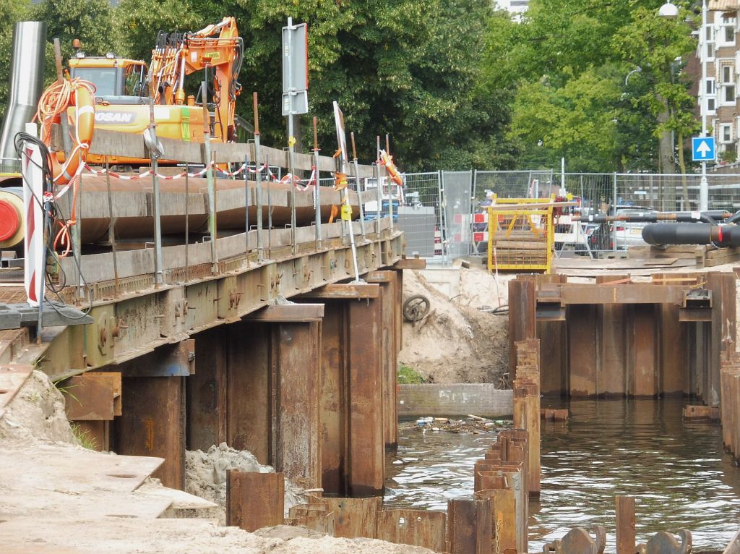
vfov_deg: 8.4
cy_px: 277
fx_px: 3759
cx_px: 370
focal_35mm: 176
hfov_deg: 11.2
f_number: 6.3
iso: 125
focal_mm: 31.3
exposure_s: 1/100
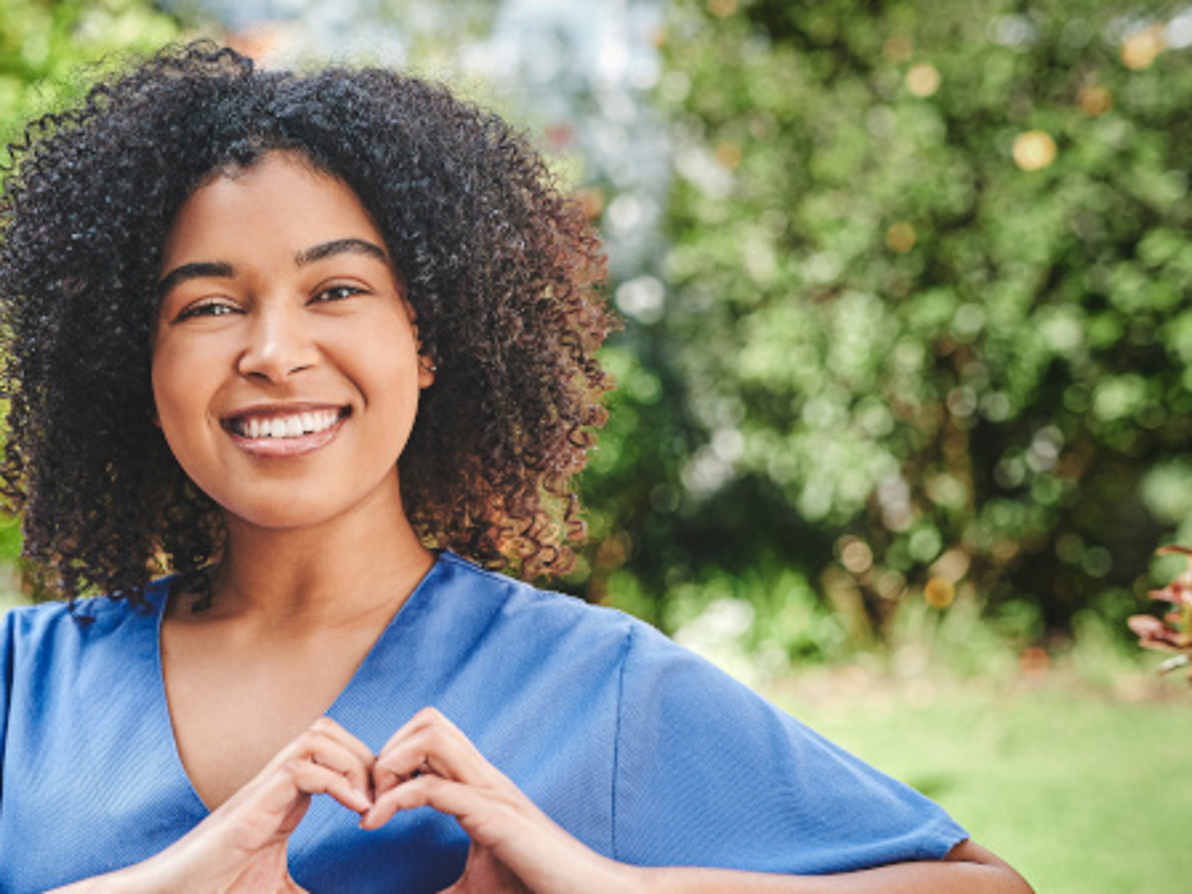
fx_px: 2583
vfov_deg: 19.6
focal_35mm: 75
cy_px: 577
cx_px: 338
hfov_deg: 25.8
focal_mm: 50
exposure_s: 1/1250
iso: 320
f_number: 3.2
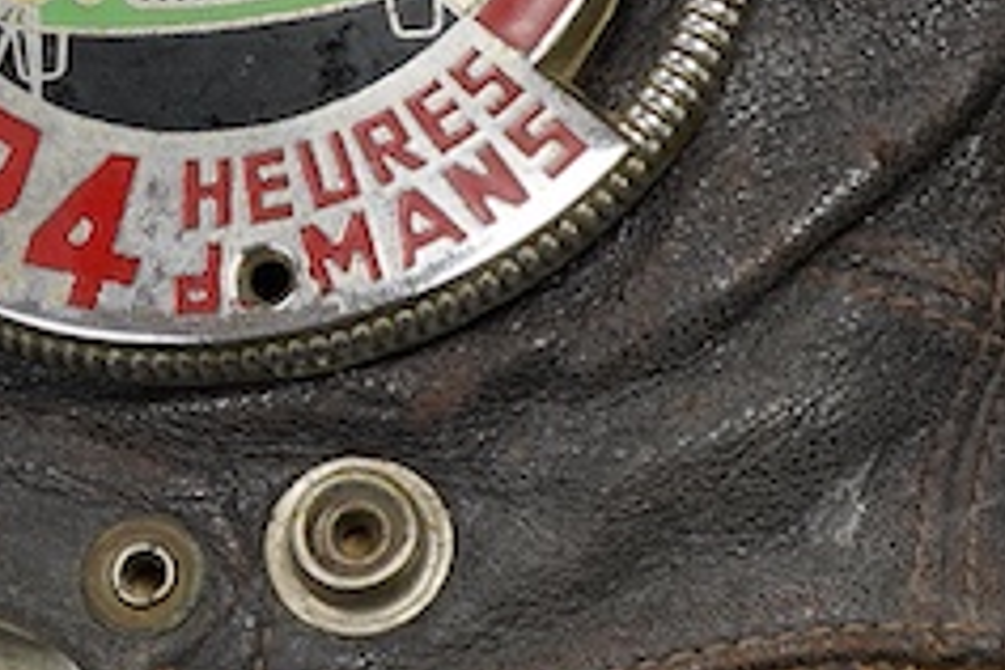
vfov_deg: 8.0
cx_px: 437
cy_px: 38
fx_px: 4773
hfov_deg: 12.0
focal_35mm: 171
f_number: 10
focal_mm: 30
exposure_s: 1/125
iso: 1250
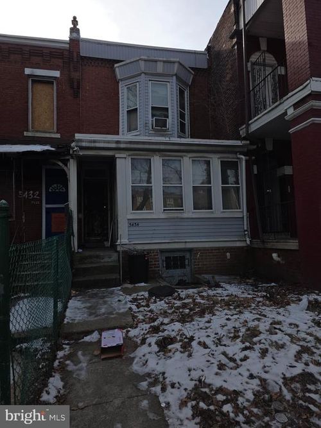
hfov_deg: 58.9
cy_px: 214
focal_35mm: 23
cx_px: 160
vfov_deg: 73.9
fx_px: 284
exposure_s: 1/957
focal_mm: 6.3
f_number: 1.7
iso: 12
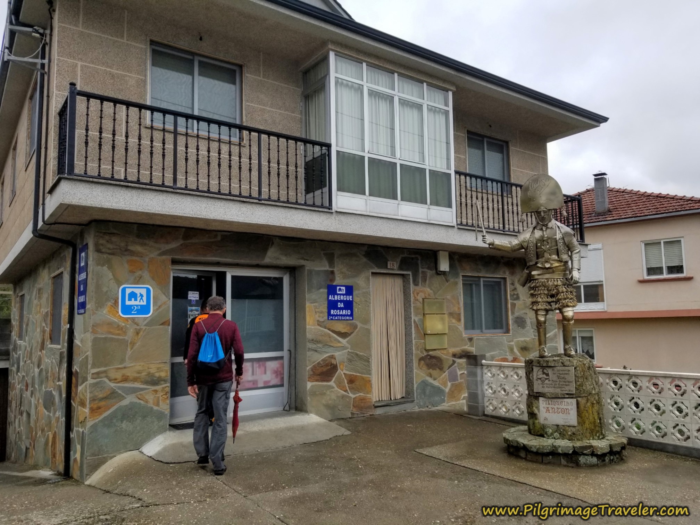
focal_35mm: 26
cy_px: 262
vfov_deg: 53.1
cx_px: 350
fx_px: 526
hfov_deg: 67.3
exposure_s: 1/289
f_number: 1.7
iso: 50
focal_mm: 4.3
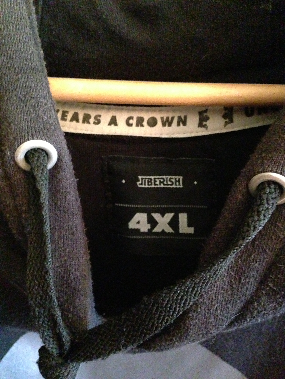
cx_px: 142
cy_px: 190
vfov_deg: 55.4
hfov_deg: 42.9
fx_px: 362
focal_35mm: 33
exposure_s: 1/15
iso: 3200
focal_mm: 4.13
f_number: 2.4
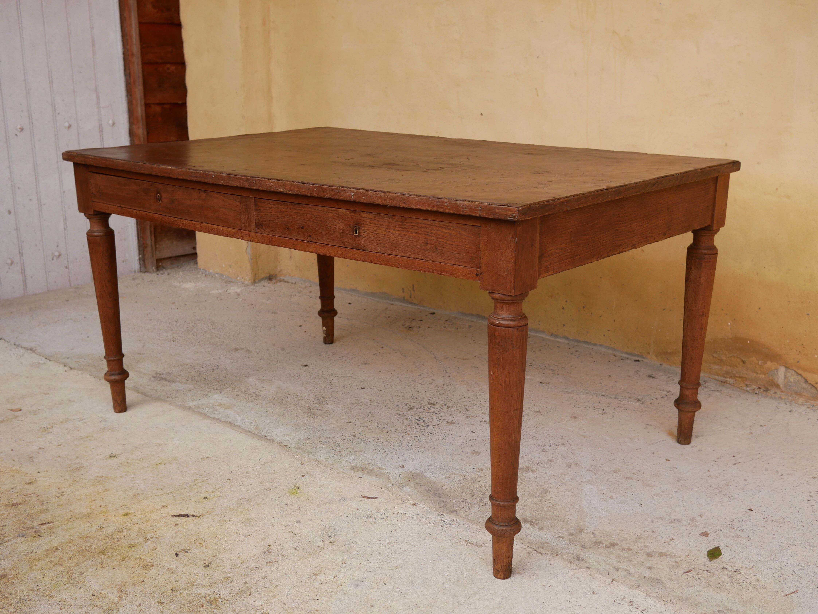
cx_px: 409
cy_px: 307
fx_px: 946
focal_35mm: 40
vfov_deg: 36.0
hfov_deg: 46.8
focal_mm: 20
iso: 200
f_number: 3.2
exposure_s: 1/400
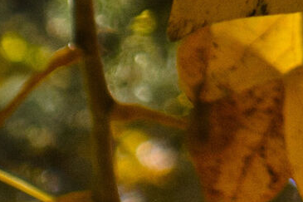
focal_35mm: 658
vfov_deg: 2.1
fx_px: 5535
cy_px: -375
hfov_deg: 3.1
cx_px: 543
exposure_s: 1/640
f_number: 5.6
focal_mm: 37.1
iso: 125
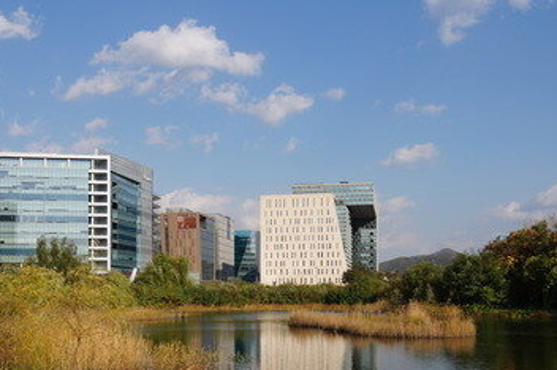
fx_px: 665
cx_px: 248
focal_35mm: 43
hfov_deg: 45.4
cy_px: 293
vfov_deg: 30.4
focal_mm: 18
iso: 100
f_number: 8
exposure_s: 1/400
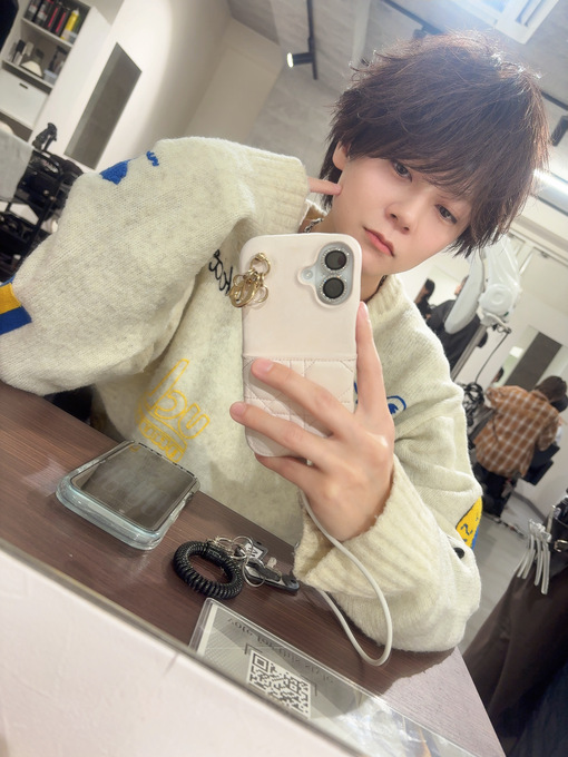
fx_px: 569
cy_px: 378
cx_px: 284
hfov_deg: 53.1
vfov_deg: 67.3
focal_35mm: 26
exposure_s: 1/100
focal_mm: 5.96
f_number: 1.6
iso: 100
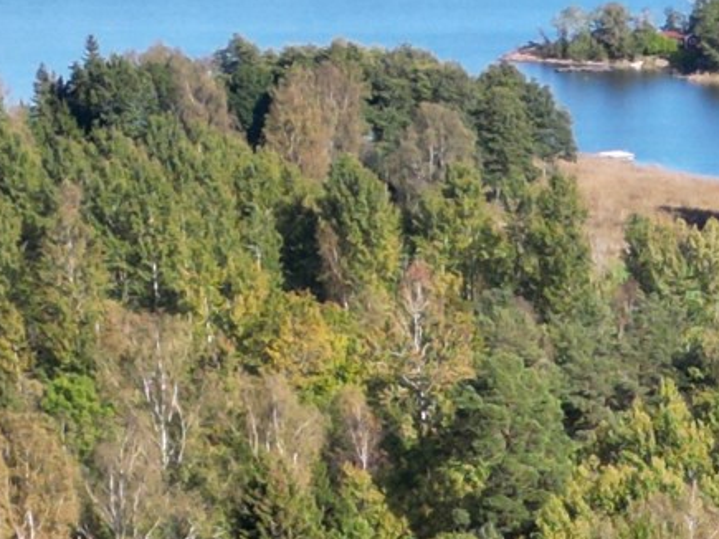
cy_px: 1091
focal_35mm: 159
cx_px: 967
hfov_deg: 12.0
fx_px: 3302
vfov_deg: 8.8
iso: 200
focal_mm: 6.72
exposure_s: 1/2500
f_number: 1.7
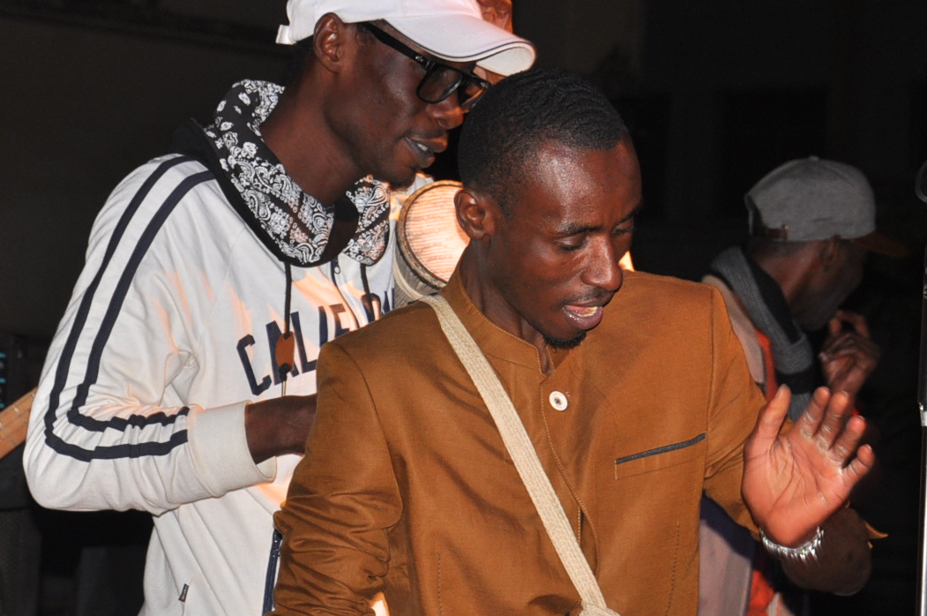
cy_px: 474
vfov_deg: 8.9
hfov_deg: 13.4
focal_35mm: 153
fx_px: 3935
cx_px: 355
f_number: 5
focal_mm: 50
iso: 320
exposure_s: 1/60
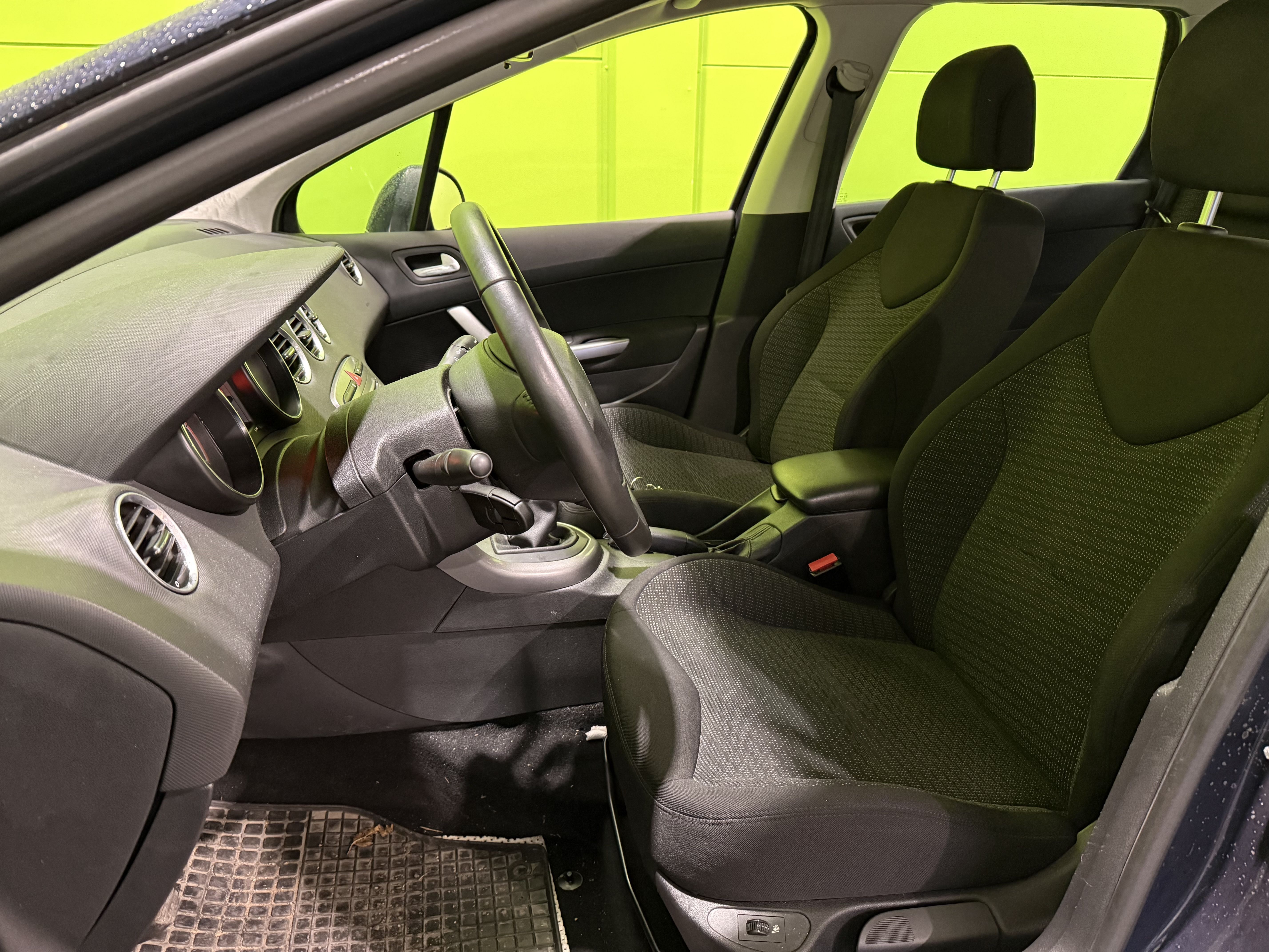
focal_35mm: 24
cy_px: 476
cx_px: 634
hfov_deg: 71.6
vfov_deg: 56.8
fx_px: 880
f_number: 1.78
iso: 800
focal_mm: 6.76
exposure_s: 1/33
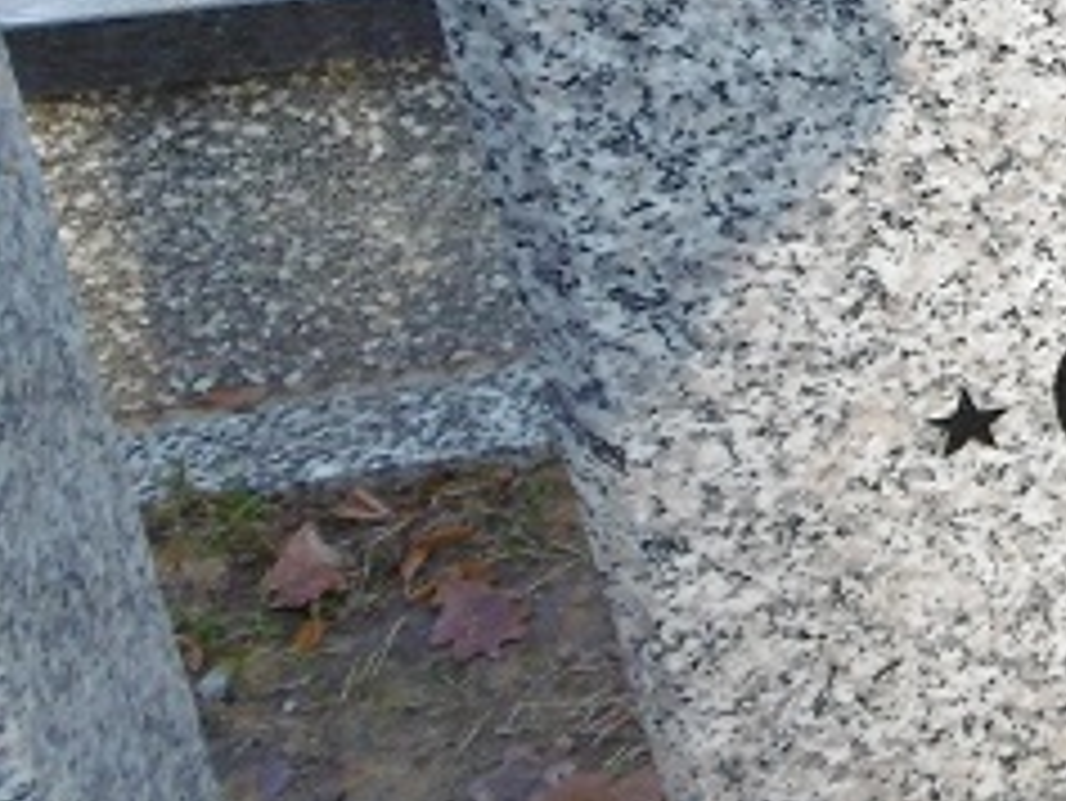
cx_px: 1723
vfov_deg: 17.9
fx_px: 2496
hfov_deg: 19.9
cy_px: 40
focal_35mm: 81
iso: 100
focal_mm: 4.3
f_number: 3.1
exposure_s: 1/160
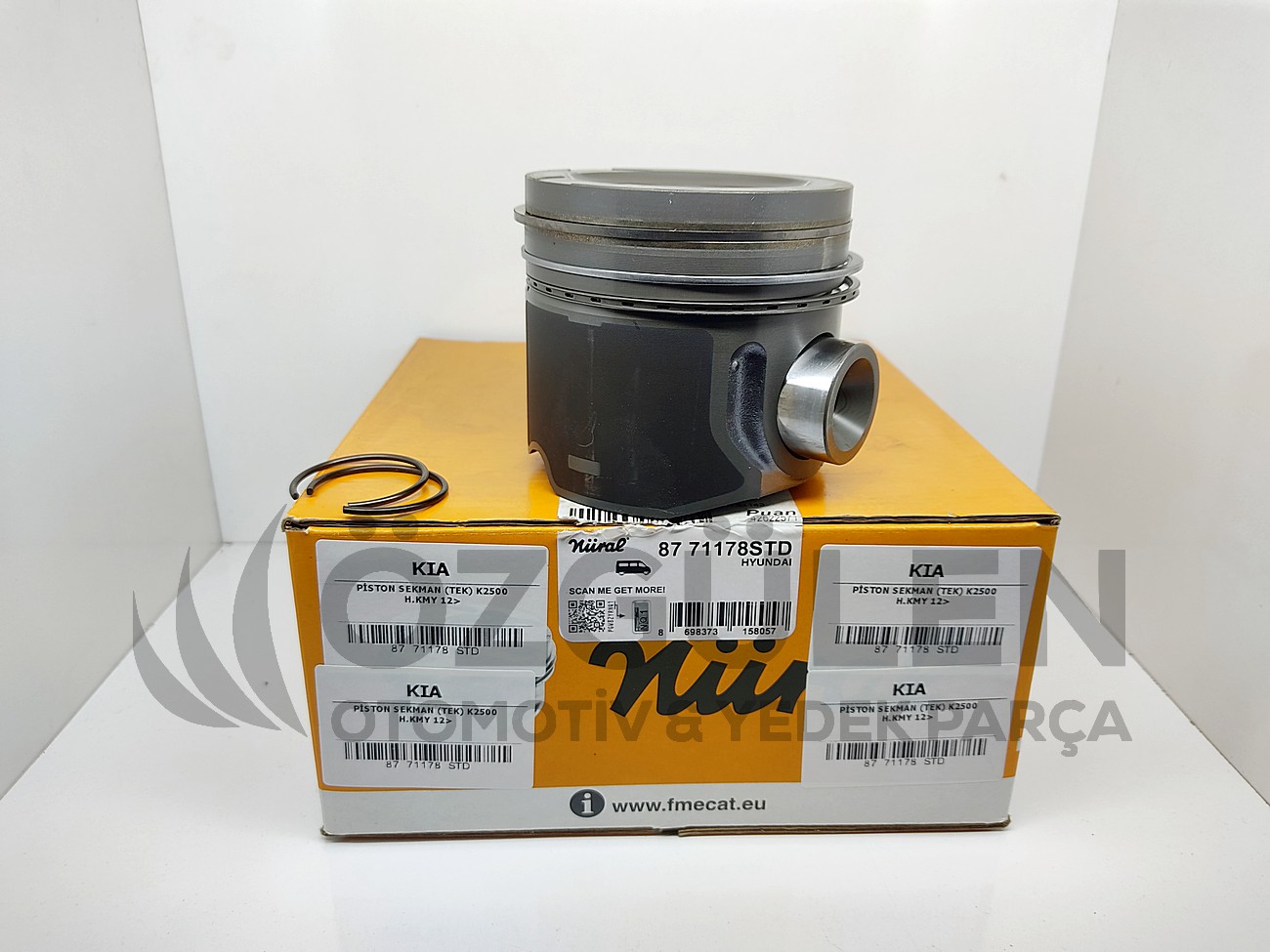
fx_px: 954
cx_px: 635
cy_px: 476
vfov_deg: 53.1
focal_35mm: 26
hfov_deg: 67.3
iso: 129
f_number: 1.79
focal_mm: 4.74
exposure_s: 1/100
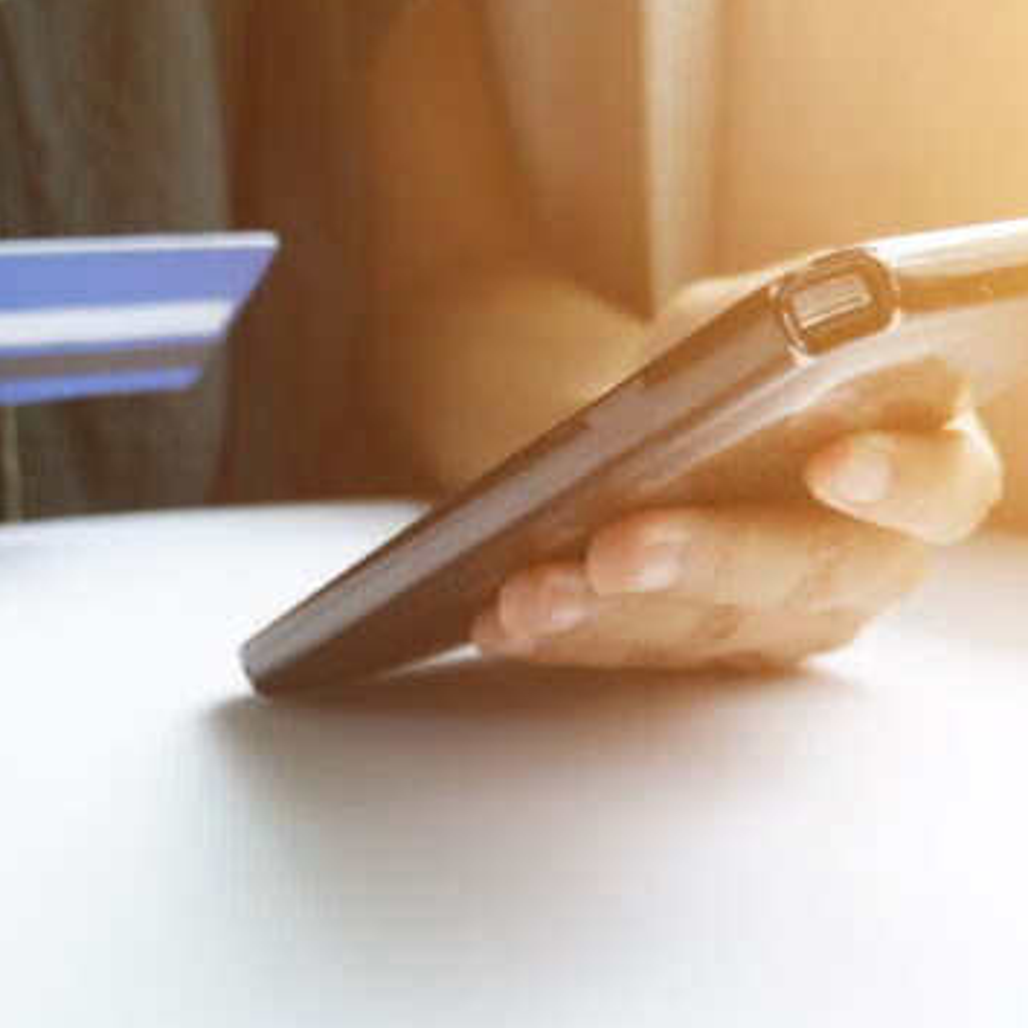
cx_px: 668
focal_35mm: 59
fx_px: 1982
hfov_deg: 28.9
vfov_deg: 28.8
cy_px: 701
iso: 400
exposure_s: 1/90
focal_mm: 16
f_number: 3.5
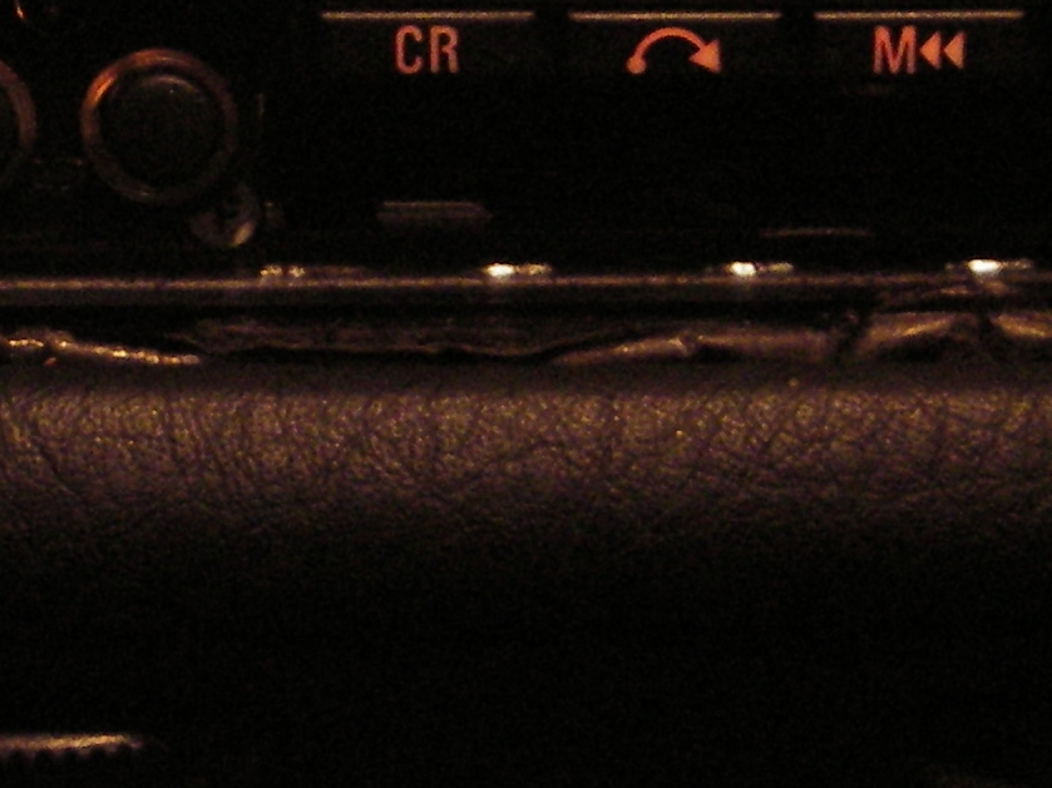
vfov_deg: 12.6
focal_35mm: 116
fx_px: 3525
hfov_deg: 17.0
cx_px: 499
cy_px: 8
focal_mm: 6.3
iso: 200
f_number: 3.3
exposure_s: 1/4
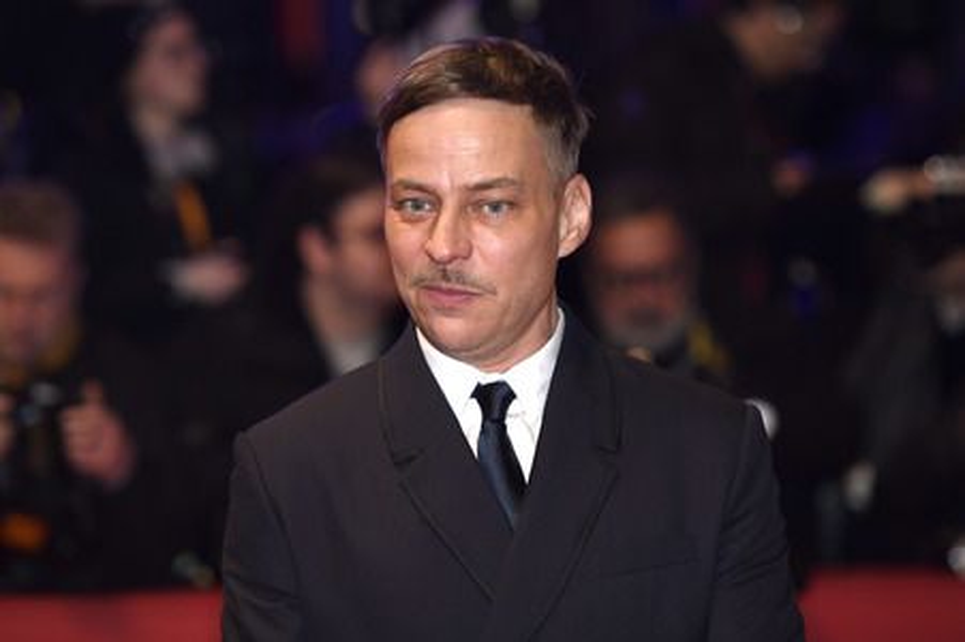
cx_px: 482
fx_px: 3884
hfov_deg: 14.2
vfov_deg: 9.4
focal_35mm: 145
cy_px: 321
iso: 800
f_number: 3.5
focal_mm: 145
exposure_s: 1/640
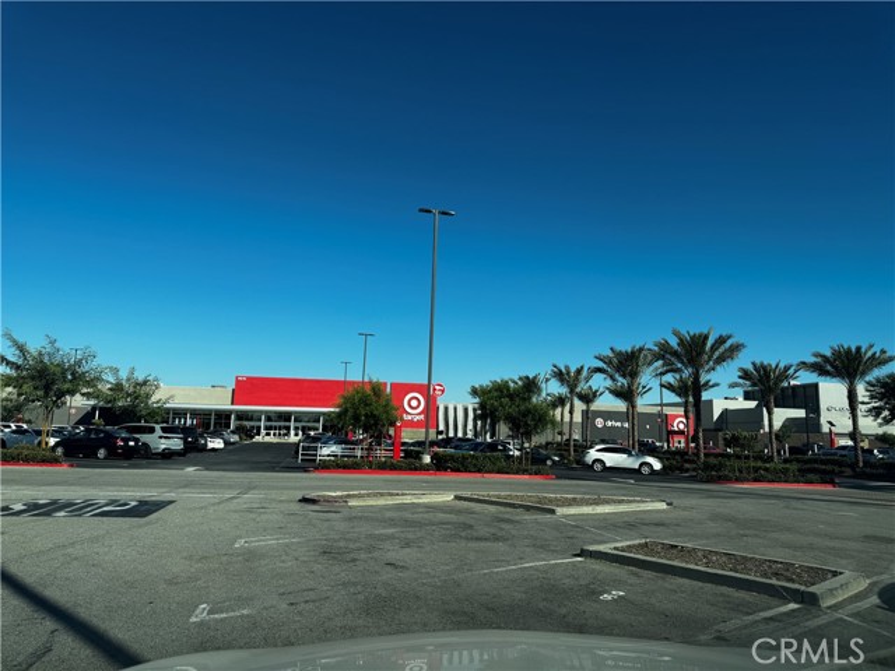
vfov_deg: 56.8
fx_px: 621
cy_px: 336
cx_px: 448
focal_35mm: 24
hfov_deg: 71.6
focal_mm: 6.76
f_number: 1.78
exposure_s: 1/3802
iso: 80
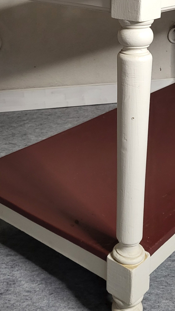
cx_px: 97
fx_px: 470
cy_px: 51
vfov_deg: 35.1
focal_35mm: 57
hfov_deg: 21.1
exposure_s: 1/45
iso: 320
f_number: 1.8
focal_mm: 5.4
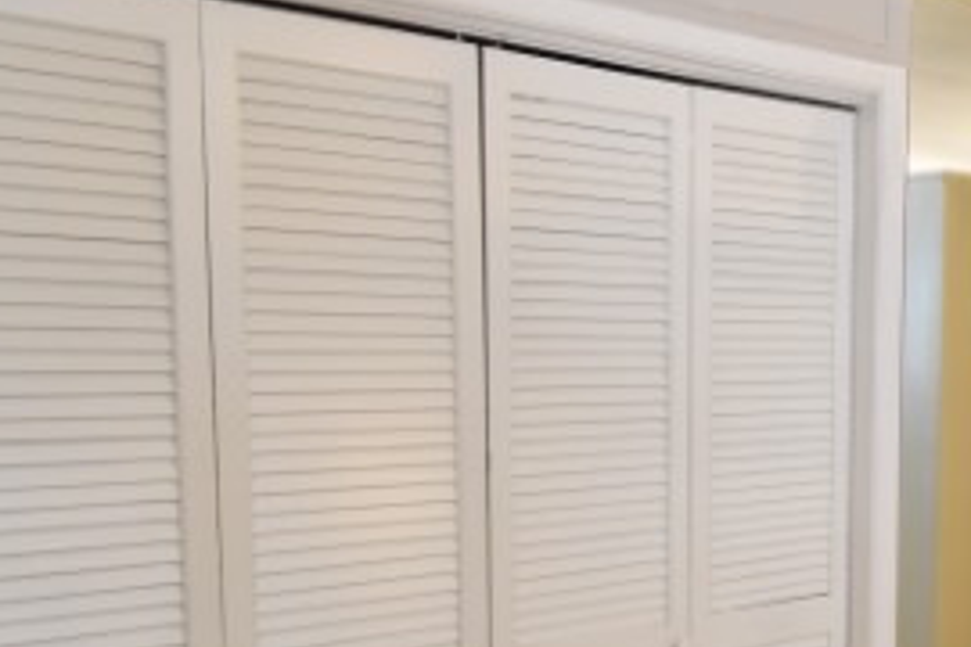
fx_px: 1079
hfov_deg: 39.1
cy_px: 413
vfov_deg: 33.2
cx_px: 1086
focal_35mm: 40
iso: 800
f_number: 3.5
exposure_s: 1/20
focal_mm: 10
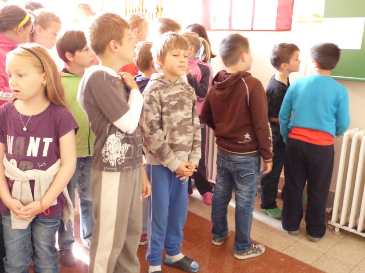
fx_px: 369
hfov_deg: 52.6
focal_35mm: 35
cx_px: 182
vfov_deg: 40.7
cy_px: 136
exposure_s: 1/10
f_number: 2.8
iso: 400
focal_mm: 4.8
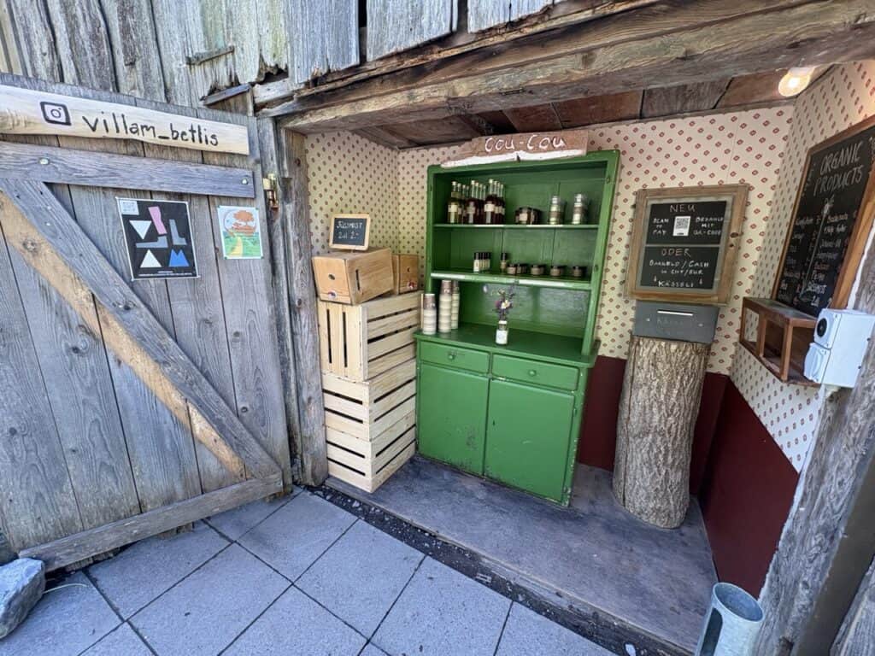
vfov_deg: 85.7
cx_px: 438
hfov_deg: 102.1
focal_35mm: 14
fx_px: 354
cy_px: 328
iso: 64
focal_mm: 2.22
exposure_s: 1/100
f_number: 2.2
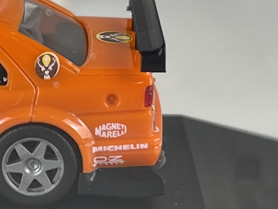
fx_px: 1366
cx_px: -3
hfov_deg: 11.5
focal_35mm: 170
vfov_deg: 8.7
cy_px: -19
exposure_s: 1/100
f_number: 1.6
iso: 32
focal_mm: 5.1
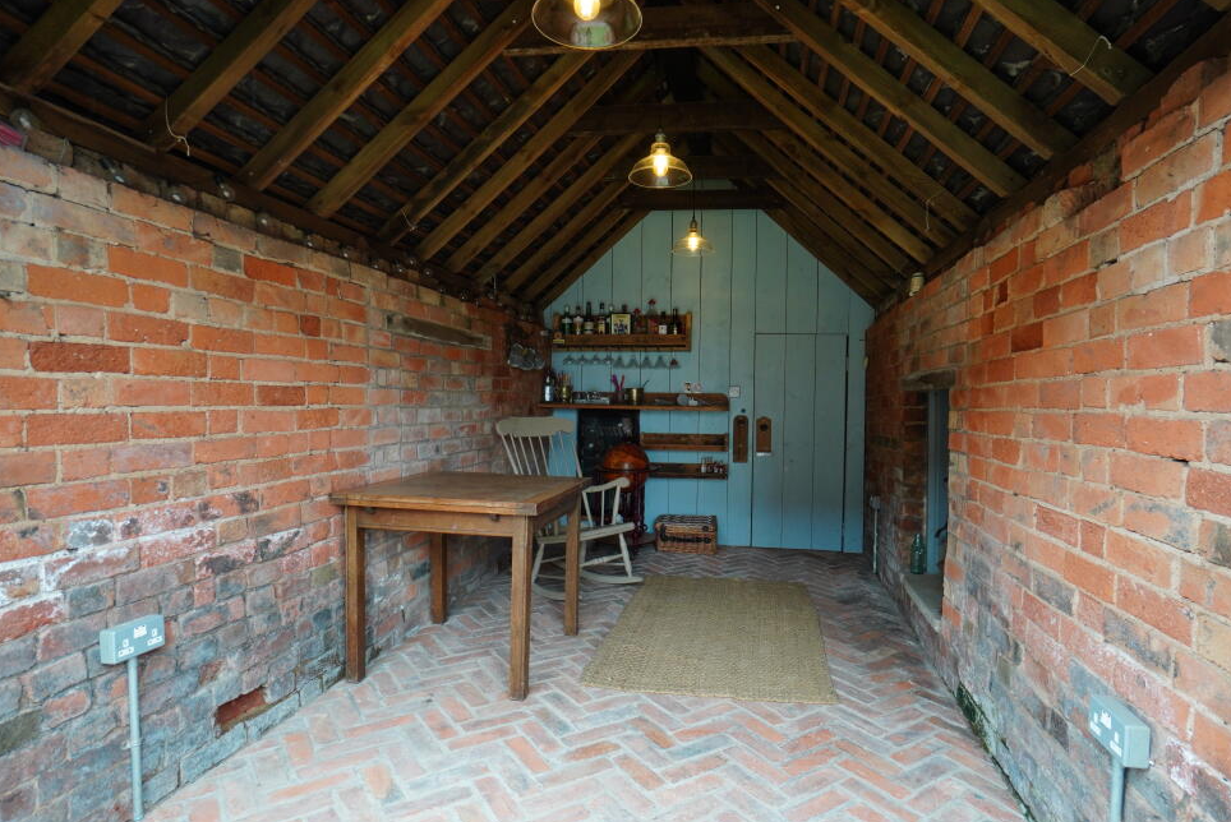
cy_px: 419
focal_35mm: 18
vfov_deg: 68.9
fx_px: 600
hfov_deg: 91.4
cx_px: 645
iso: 400
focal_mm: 11
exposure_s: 1/100
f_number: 4.5
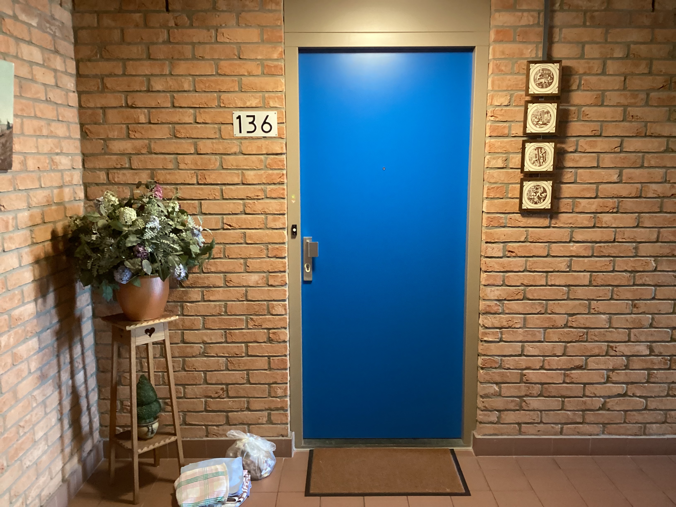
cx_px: 338
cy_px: 254
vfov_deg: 45.4
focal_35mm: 31
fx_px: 605
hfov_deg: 58.4
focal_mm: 3.3
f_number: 2.4
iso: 320
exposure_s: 1/33
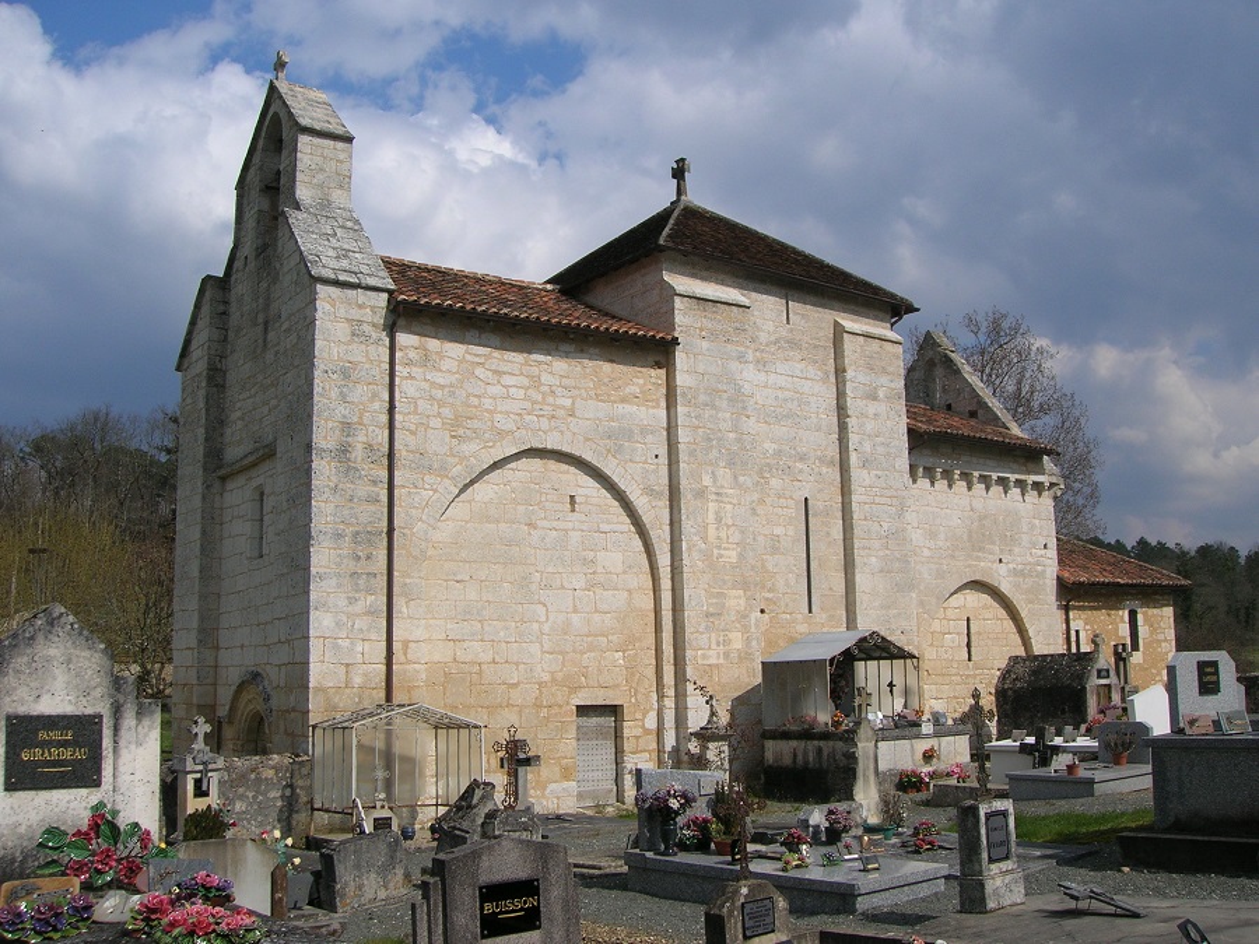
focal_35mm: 34
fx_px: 1237
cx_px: 630
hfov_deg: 54.0
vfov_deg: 41.8
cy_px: 472
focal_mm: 5.7
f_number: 4.9
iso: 50
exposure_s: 1/870
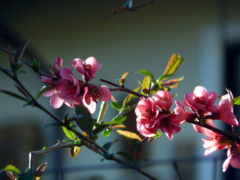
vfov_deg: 4.5
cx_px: 120
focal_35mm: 331
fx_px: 2295
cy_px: 90
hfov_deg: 6.0
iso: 100
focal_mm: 55.2
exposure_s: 1/500
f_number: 3.3
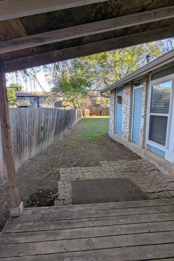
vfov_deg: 93.3
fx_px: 123
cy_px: 129
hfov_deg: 70.1
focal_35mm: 17
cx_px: 75
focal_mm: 2.35
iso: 43
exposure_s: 1/186
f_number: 2.2
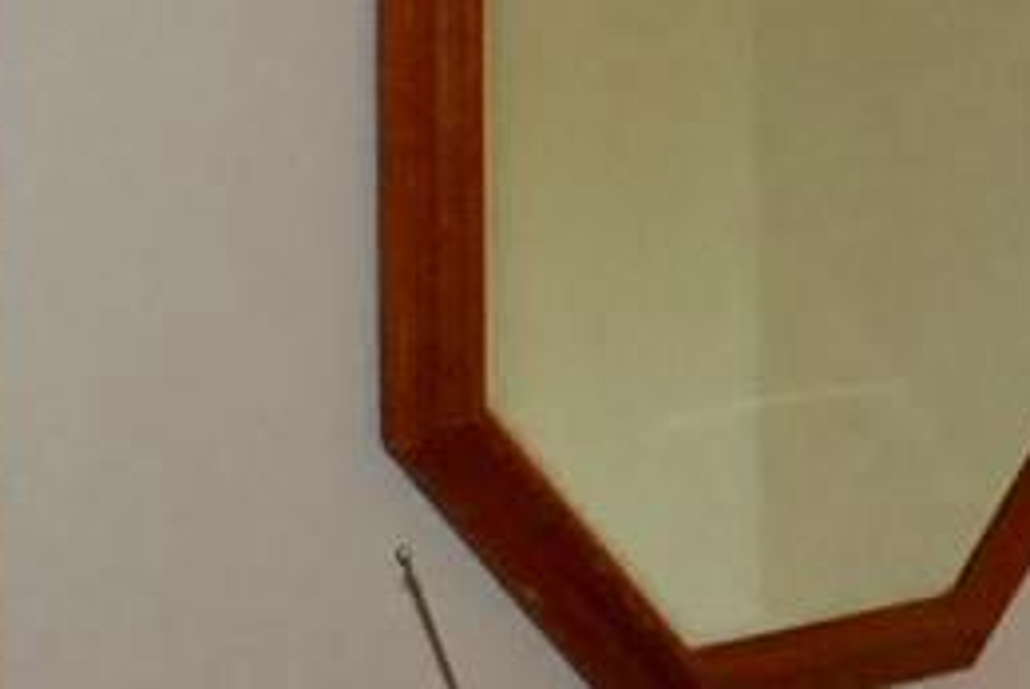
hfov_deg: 7.8
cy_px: 281
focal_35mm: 257
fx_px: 7353
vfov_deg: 5.4
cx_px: 1779
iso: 1000
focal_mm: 23
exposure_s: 1/200
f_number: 5.6
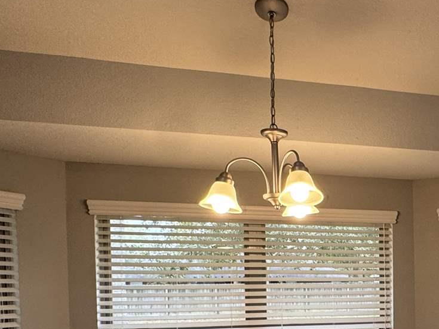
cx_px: 373
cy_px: 299
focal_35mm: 39
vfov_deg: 34.7
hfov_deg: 44.6
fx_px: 495
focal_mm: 2.22
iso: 200
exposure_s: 1/120
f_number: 2.2
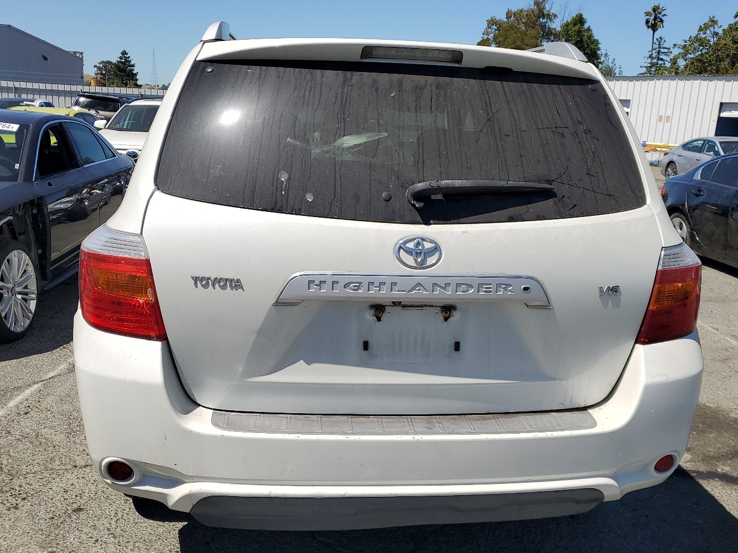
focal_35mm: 33
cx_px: 391
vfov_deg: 42.9
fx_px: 703
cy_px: 307
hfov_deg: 55.3
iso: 50
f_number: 1.5
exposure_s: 1/5000
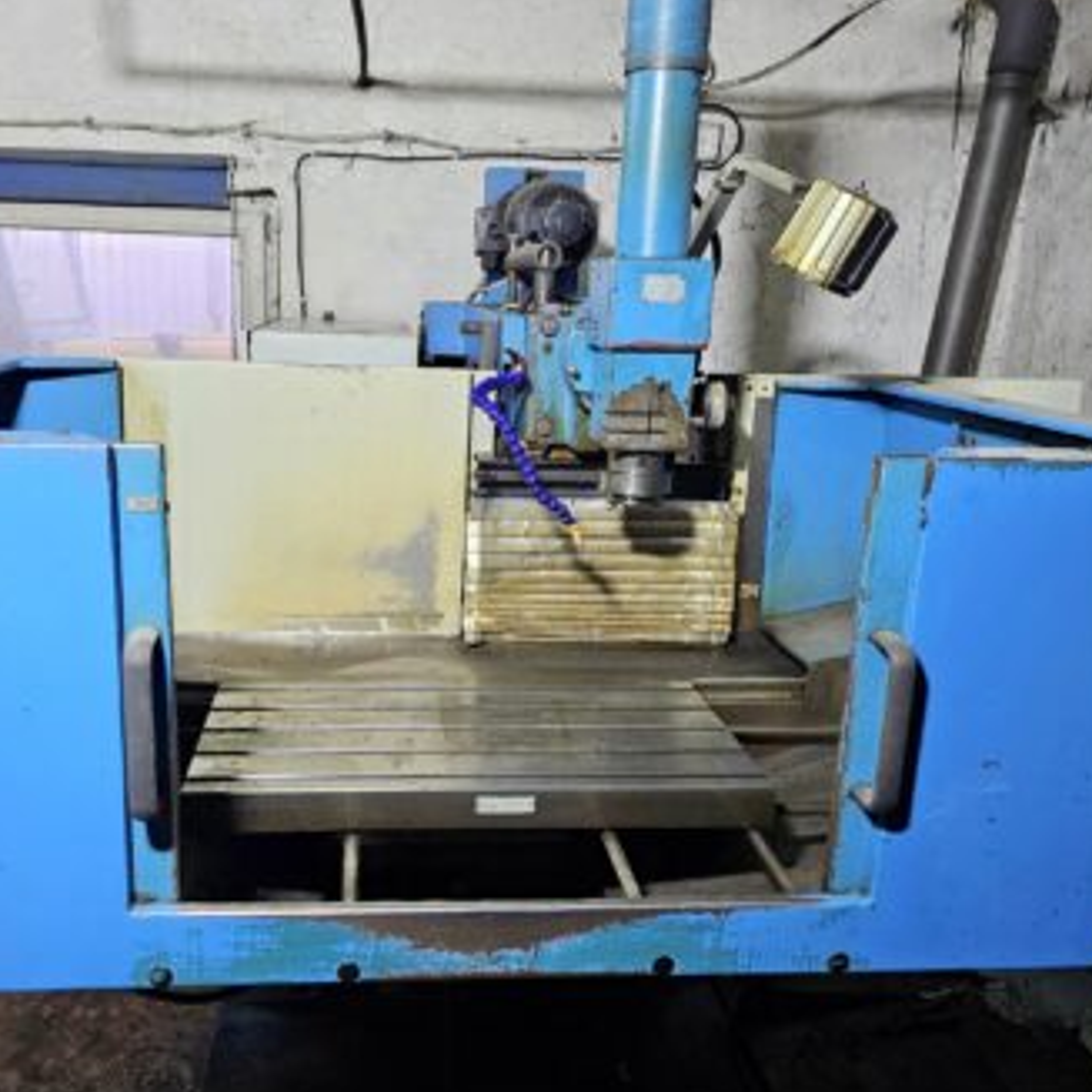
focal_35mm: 28
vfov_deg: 57.3
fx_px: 999
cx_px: 447
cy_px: 554
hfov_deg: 56.9
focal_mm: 6.3
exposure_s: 1/100
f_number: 1.7
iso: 400
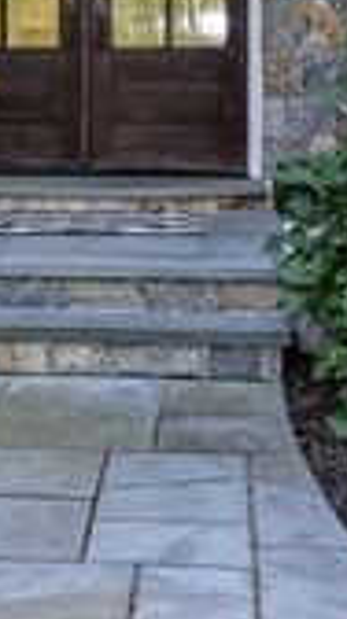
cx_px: 78
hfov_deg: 15.9
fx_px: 1232
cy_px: 59
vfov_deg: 27.2
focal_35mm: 75
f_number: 5.6
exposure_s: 1/125
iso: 800
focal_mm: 24
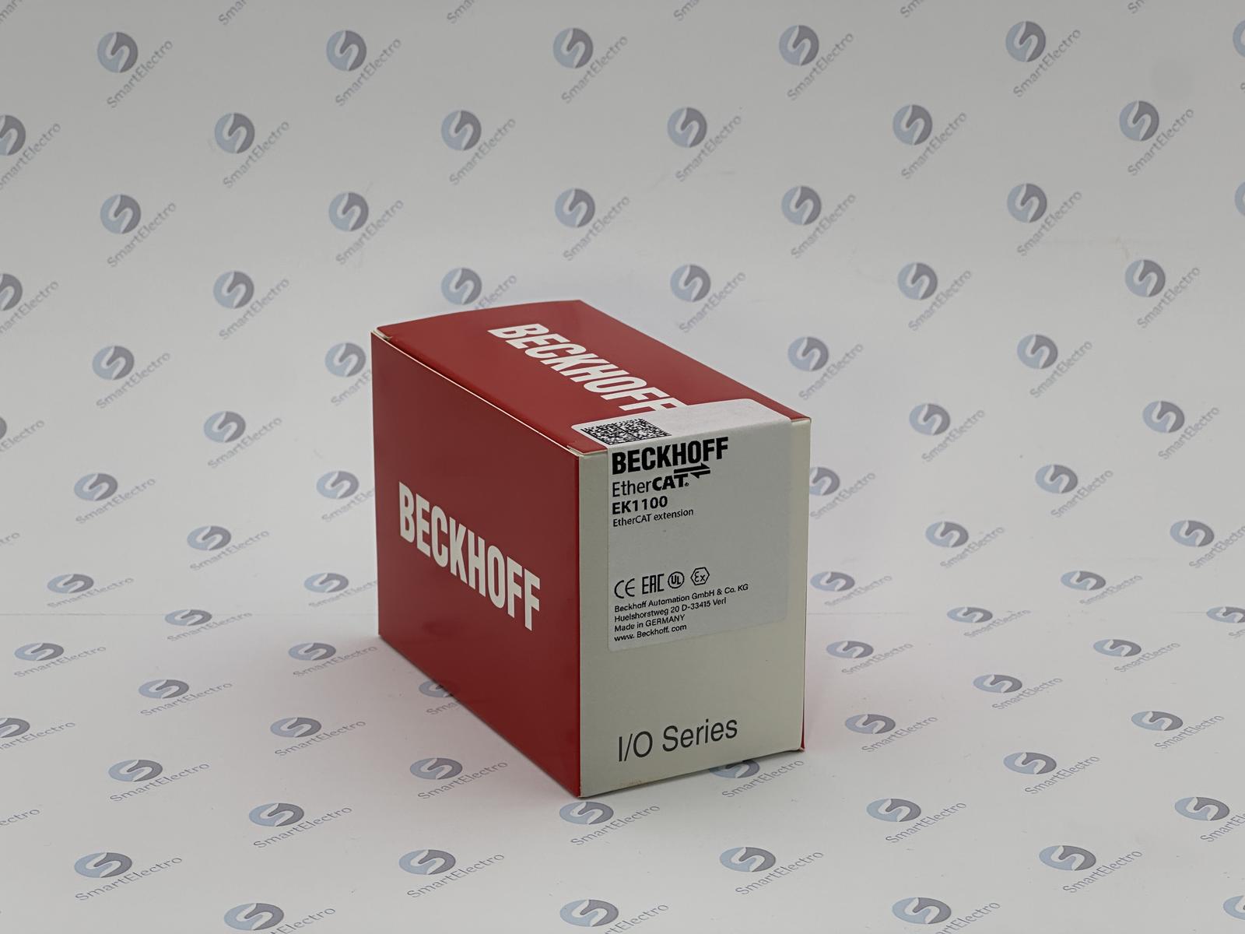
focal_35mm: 77
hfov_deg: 25.3
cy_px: 467
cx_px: 622
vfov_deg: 19.1
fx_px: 2769
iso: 32
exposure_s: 1/270
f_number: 2.8
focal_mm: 9
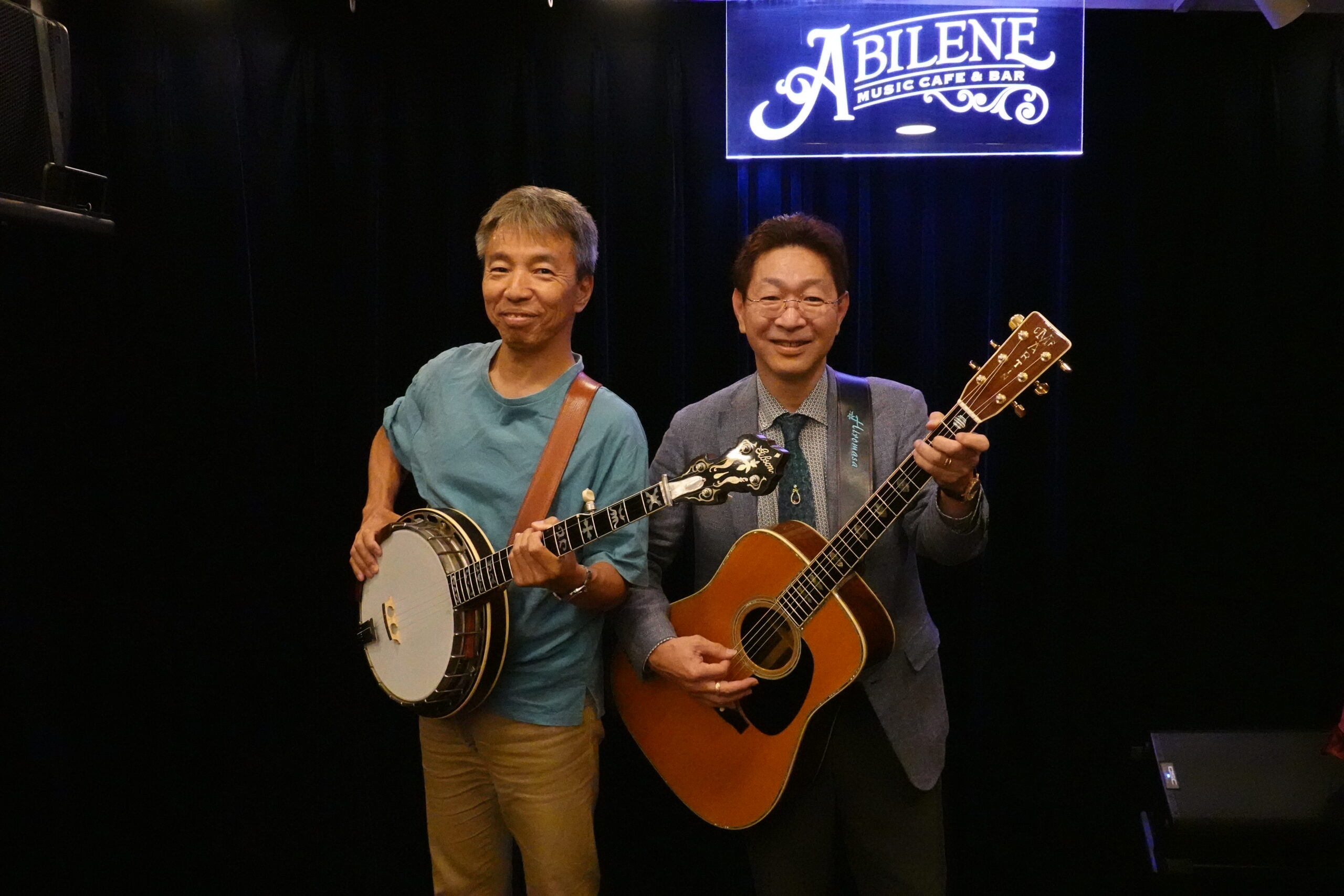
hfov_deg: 57.2
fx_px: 1232
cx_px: 672
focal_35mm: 33
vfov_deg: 40.0
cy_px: 448
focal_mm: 12.25
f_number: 3.5
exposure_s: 1/250
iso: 6400
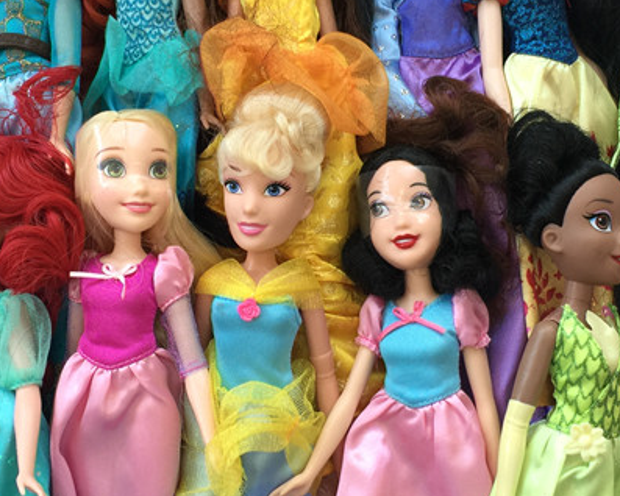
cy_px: 250
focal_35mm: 57
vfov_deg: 26.7
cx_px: 326
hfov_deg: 33.0
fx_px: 1046
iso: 32
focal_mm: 4.15
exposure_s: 1/33
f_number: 2.2
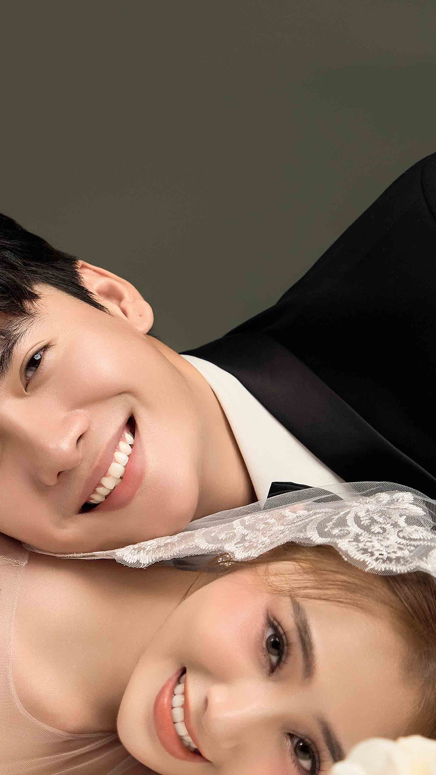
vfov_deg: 16.0
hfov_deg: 9.0
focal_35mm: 134
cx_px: 155
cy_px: 475
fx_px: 2754
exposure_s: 1/125
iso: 500
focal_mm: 54
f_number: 3.2
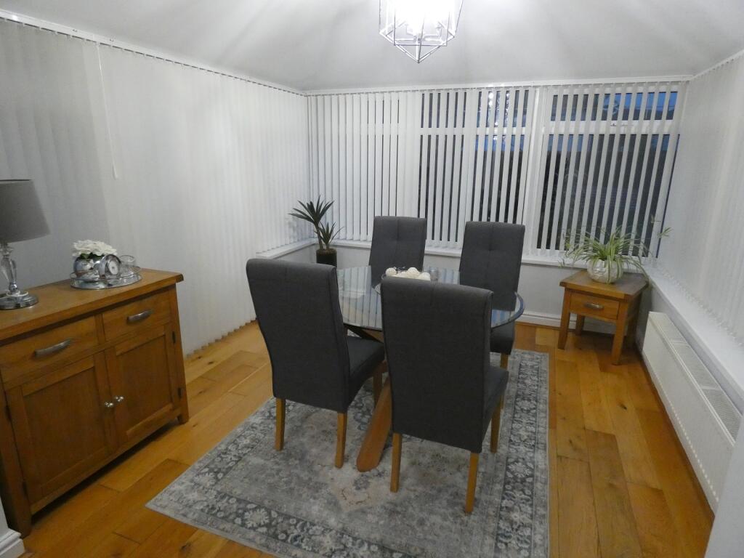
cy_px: 279
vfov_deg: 66.0
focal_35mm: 20
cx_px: 372
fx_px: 430
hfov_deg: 81.7
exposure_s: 1/60
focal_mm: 3.6
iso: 1250
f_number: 2.8
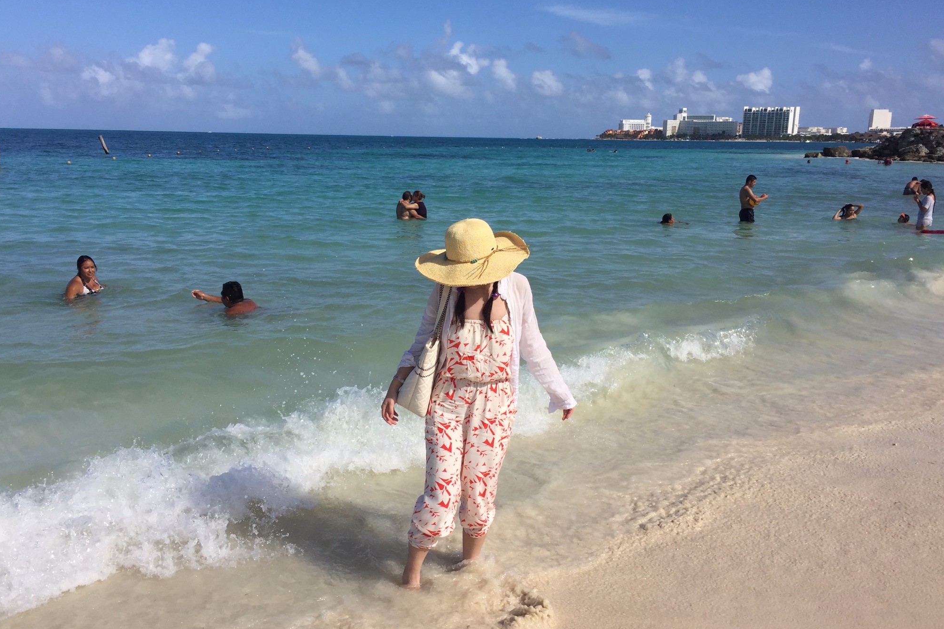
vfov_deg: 42.3
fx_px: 813
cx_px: 468
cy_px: 314
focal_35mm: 31
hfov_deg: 60.3
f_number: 2.2
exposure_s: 1/3597
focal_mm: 4.15
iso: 32
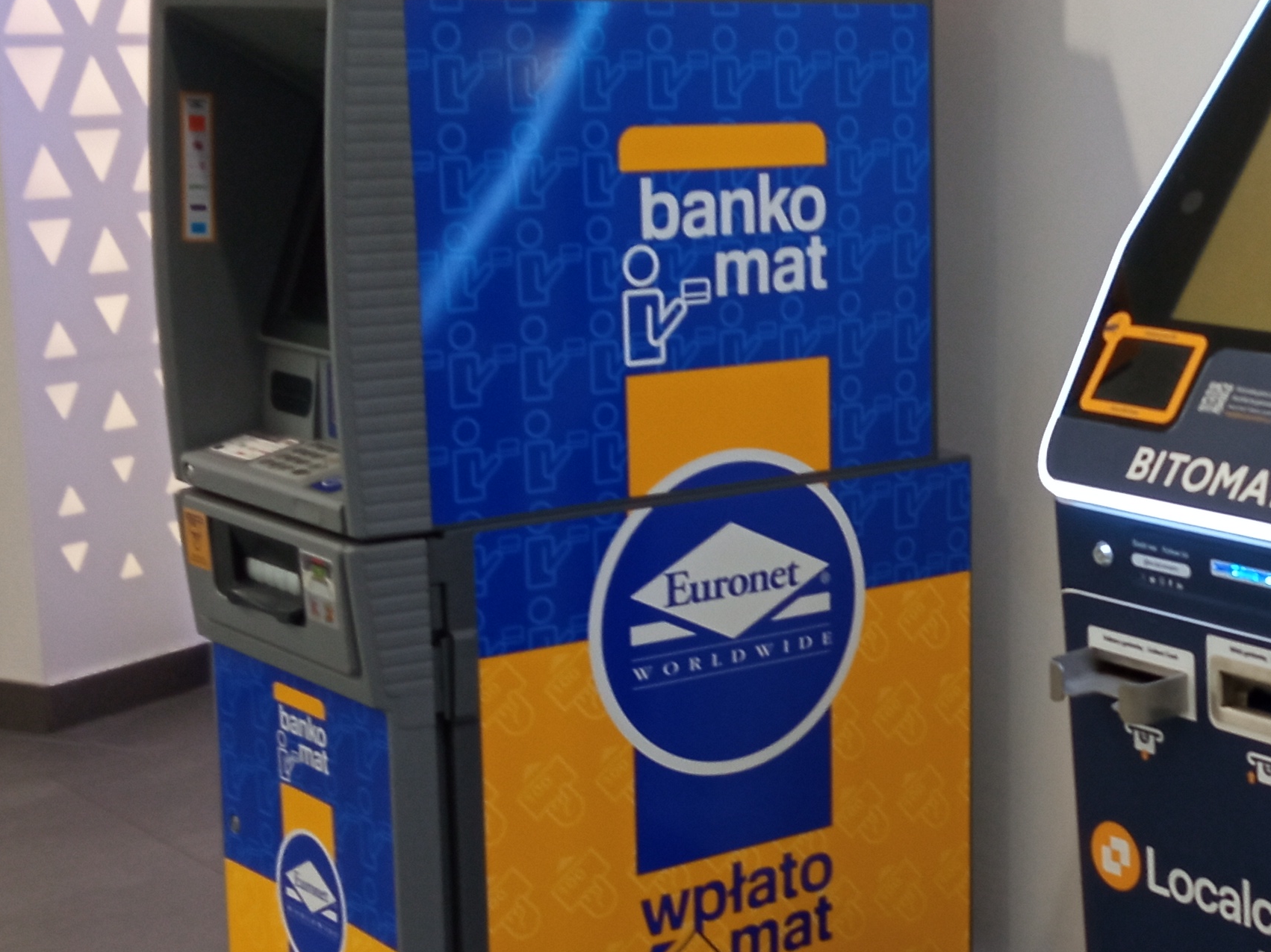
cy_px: 533
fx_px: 2423
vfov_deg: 22.2
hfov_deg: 28.4
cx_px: 1110
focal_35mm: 66
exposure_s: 1/33.3
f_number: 2.2
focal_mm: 3.79
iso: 284
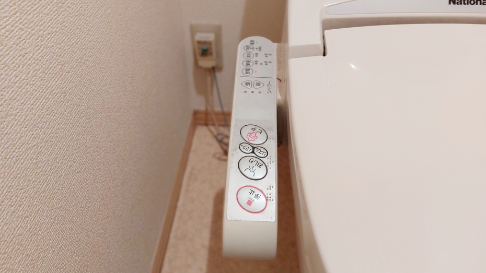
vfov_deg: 42.8
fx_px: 348
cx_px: 245
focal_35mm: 27
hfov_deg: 69.9
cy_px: 120
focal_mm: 5.23
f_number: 1.8
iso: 125
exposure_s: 1/24
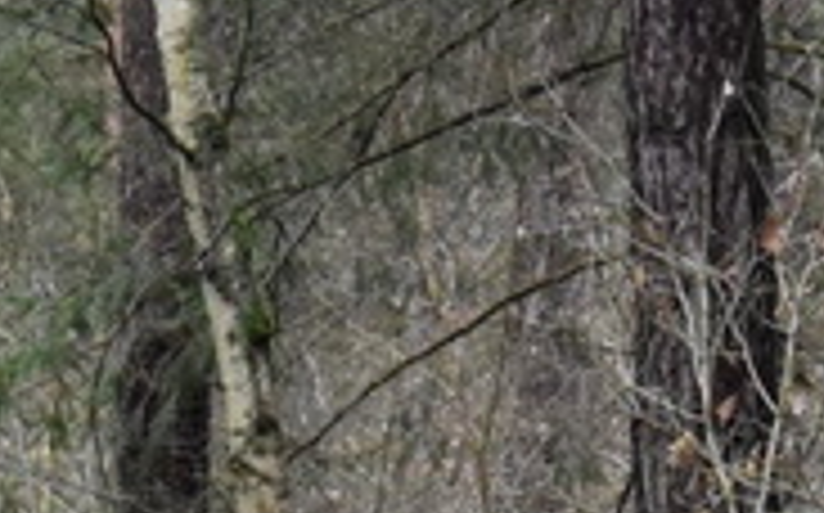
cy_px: 945
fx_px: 7718
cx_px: -549
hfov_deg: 6.0
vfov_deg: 3.8
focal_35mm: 344
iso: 4000
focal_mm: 52
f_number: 6.3
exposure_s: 1/1600
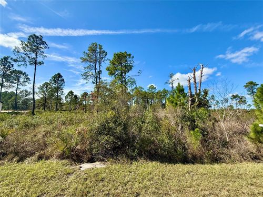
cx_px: 132
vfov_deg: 85.6
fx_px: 106
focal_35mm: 14
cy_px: 98
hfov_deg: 102.1
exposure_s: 1/1259
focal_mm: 2.22
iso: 50
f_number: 2.2
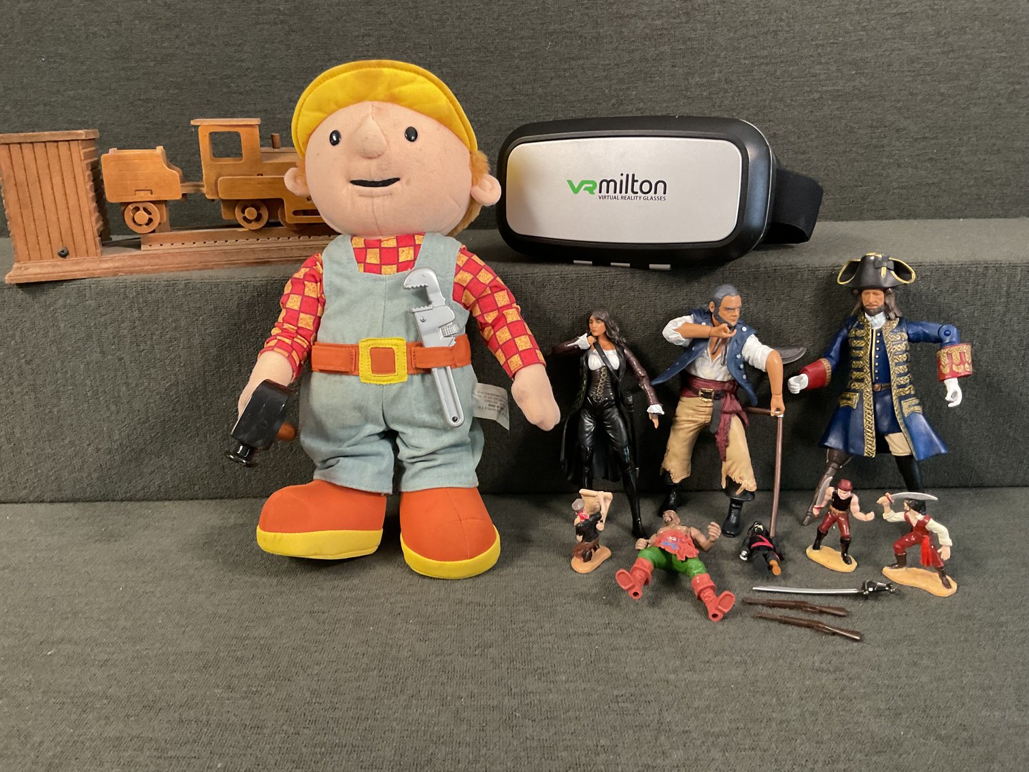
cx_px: 514
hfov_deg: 61.7
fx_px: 862
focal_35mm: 29
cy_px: 386
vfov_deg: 48.2
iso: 320
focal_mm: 3
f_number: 1.8
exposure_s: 1/40
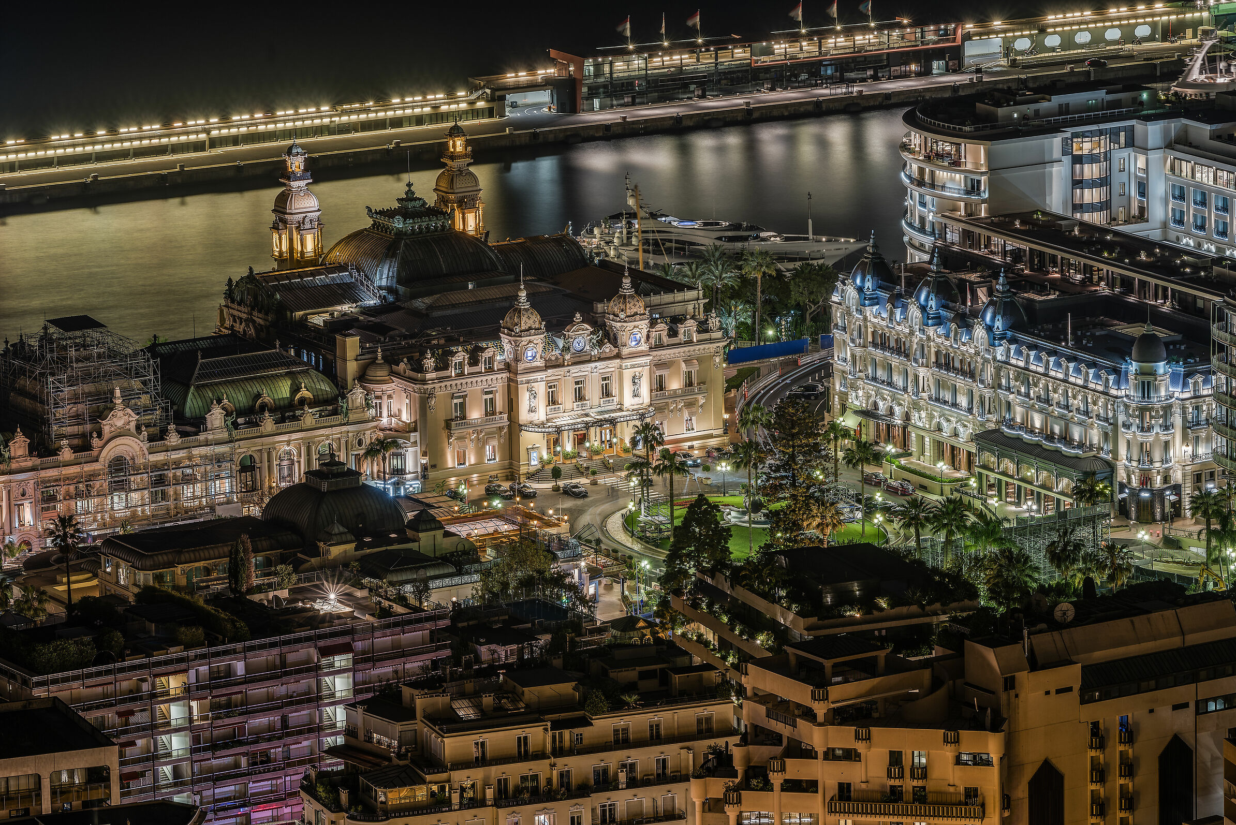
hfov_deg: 10.2
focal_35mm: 201
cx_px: 621
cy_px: 414
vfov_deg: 6.8
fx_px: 6903
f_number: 11
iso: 100
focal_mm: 200
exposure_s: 1/8
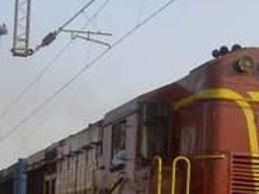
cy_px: 194
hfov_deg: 14.6
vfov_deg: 10.9
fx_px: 1011
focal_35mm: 135
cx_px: 112
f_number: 4.7
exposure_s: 1/320
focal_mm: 8
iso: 50
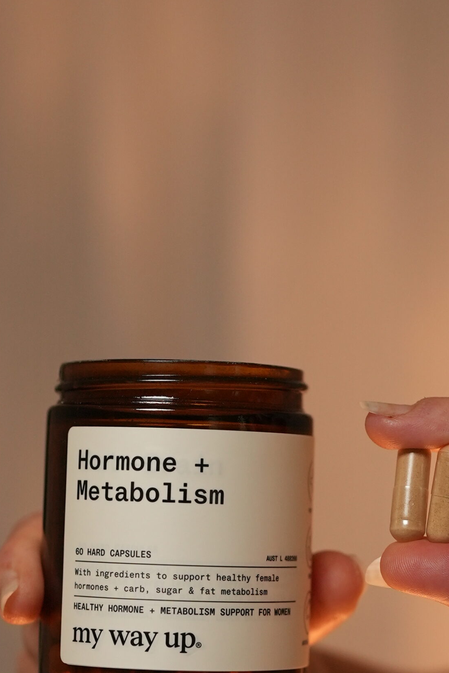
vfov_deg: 17.6
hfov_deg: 11.8
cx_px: 264
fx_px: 2168
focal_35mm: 116
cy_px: 418
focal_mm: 50
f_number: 3.2
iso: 1250
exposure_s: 1/250
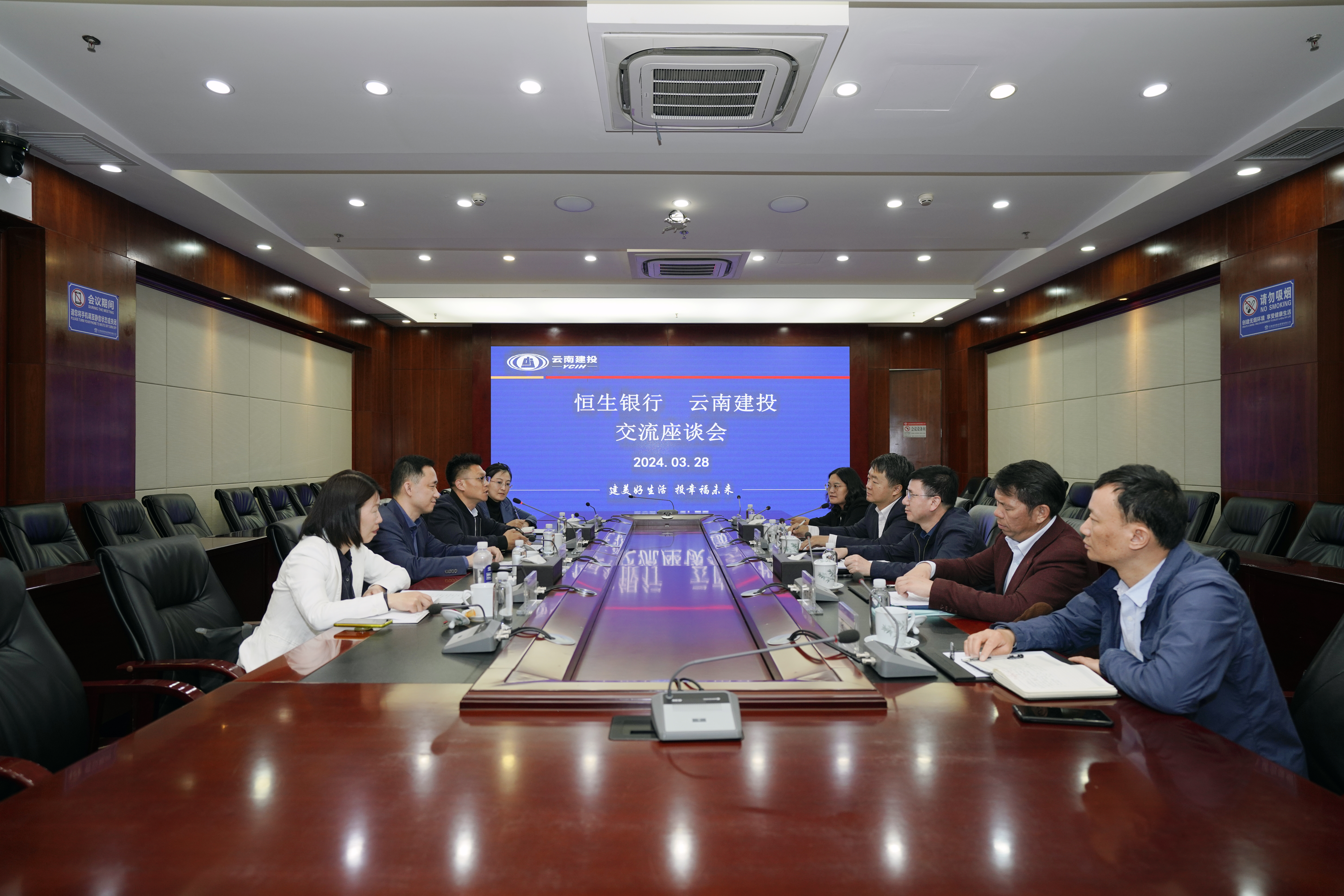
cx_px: 672
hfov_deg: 84.0
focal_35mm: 20
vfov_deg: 61.9
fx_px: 747
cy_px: 448
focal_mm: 20
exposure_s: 1/250
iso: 500
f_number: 3.2
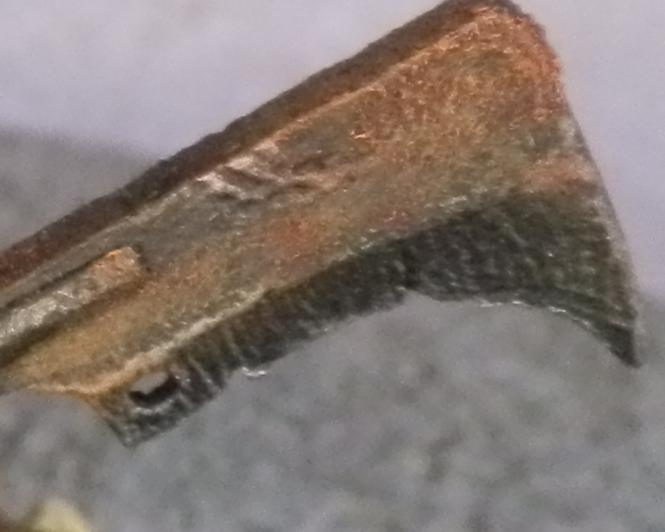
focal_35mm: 133
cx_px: -515
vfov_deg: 11.6
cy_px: 115
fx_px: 2618
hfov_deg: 13.1
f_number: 3.1
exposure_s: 1/100
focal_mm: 5
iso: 400
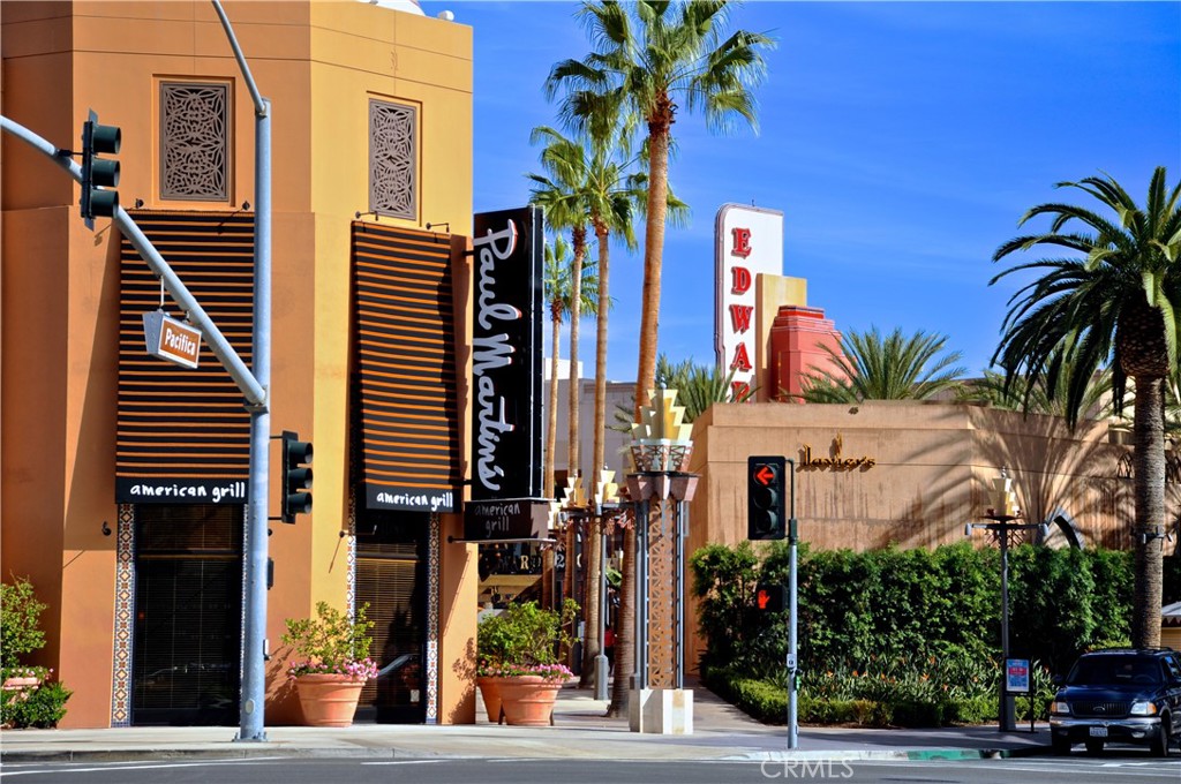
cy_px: 392
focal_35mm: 99
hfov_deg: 20.6
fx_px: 3244
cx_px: 590
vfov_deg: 13.8
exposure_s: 1/640
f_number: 6.3
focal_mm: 66
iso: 200
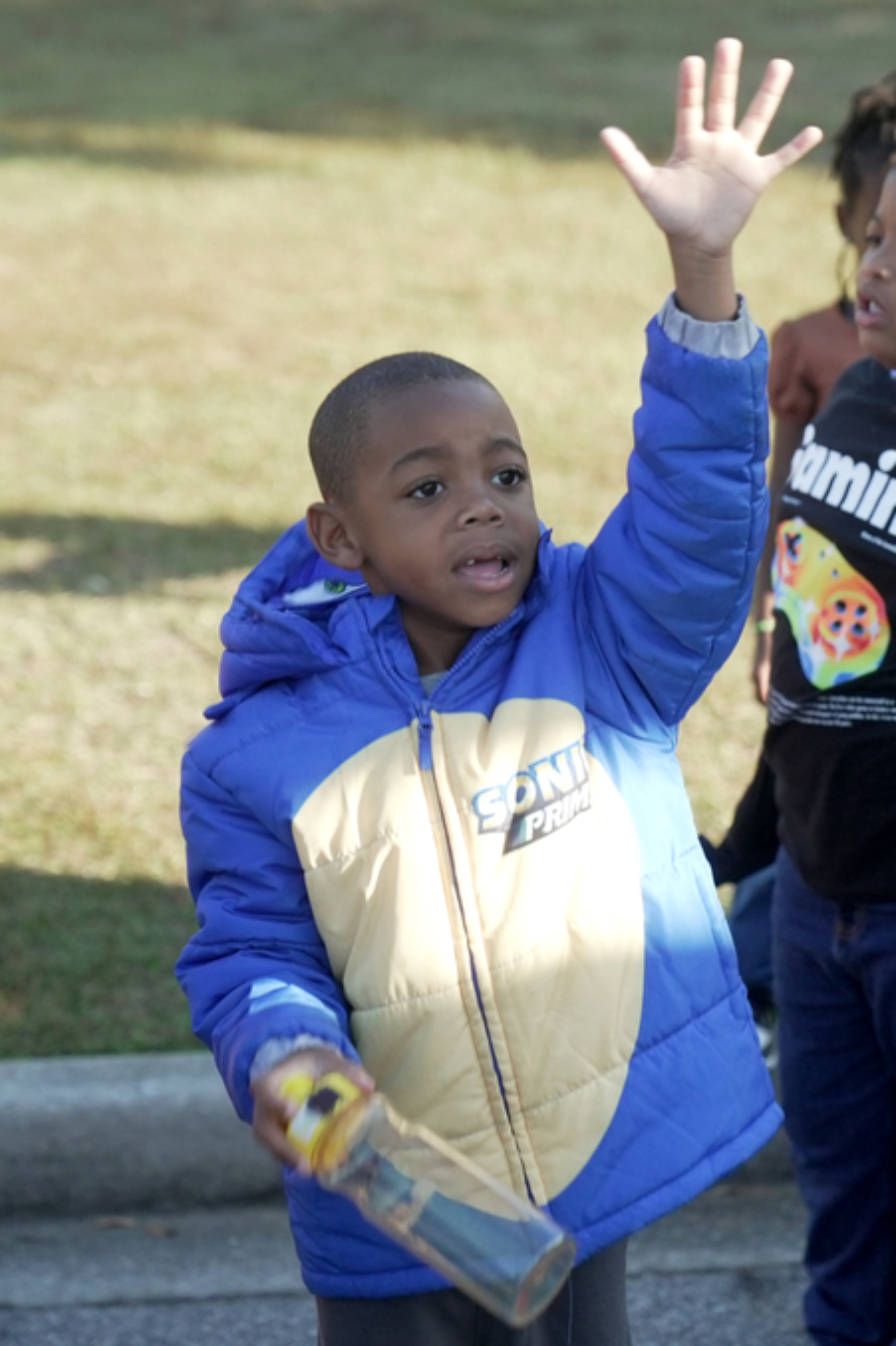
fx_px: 3959
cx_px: 703
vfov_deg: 19.3
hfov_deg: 12.9
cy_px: 674
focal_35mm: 106
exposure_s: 1/160
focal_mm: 70
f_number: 3.2
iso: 2000
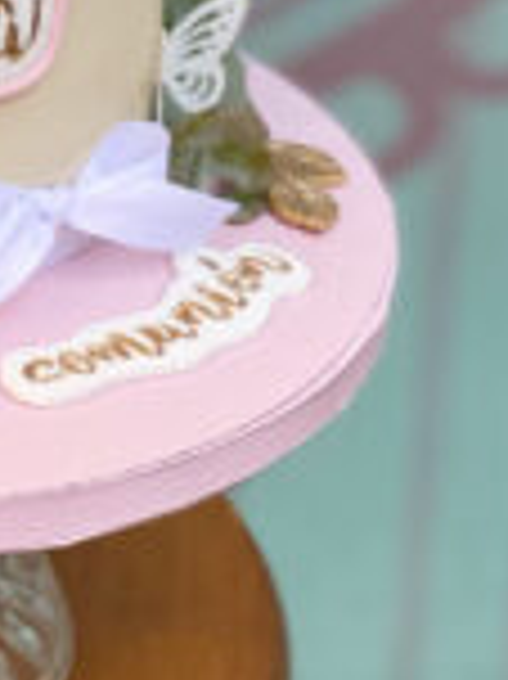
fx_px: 2900
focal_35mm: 148
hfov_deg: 9.8
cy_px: -97
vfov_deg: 13.1
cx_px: -155
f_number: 2
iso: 20
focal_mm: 6
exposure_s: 1/685
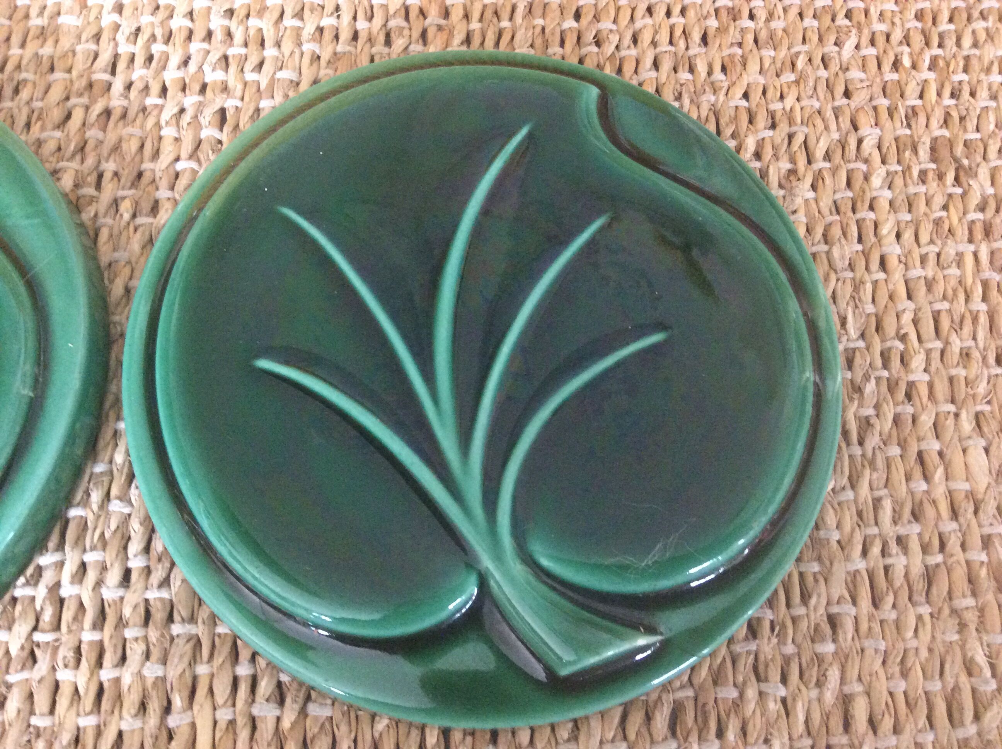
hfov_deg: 56.9
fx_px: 925
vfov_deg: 44.1
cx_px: 501
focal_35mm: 32
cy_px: 374
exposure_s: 1/20
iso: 320
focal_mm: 3.3
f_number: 2.4
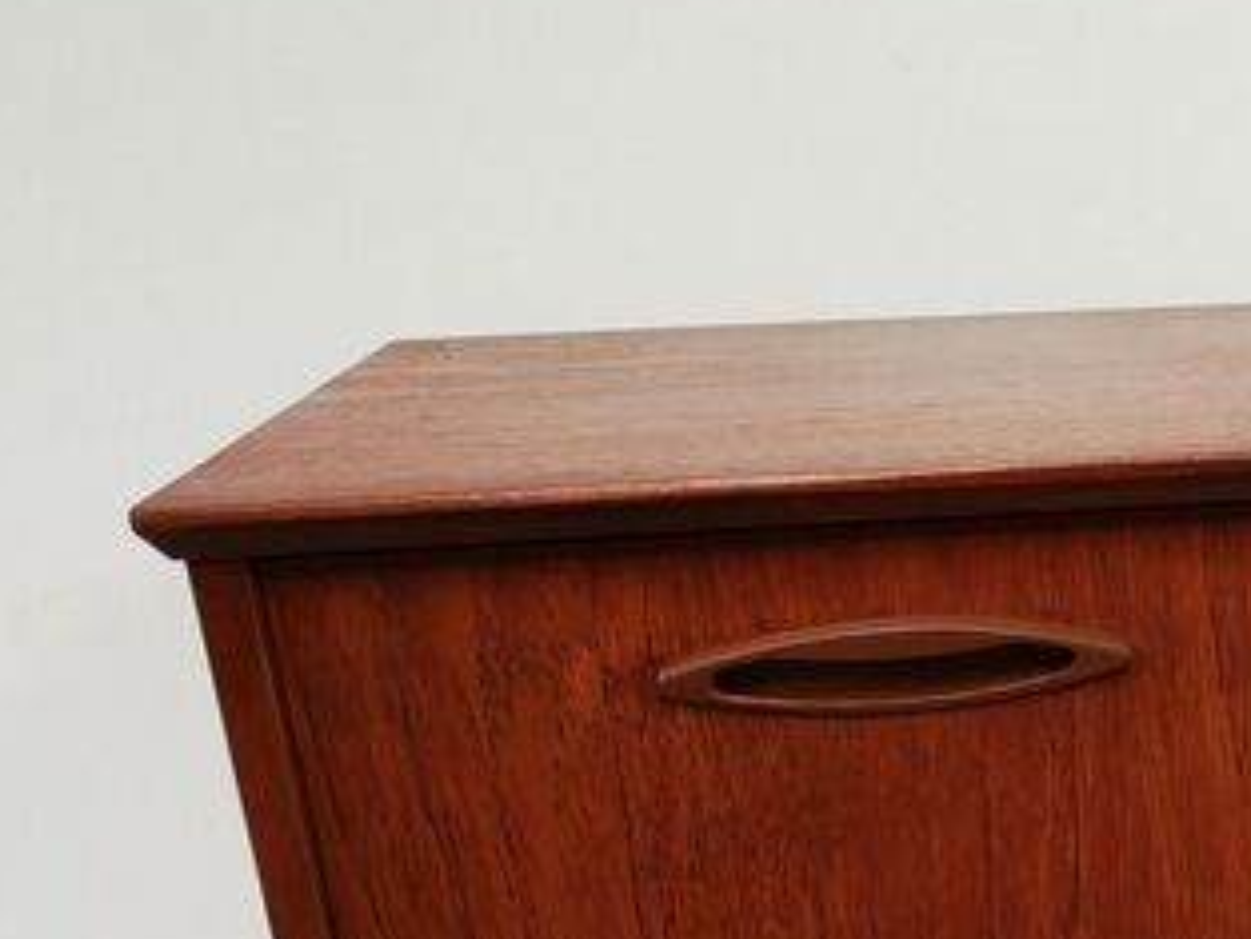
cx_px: 1519
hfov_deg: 25.2
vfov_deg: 19.9
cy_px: 1143
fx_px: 2495
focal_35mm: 69
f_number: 1.8
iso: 100
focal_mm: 5.58
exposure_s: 1/120
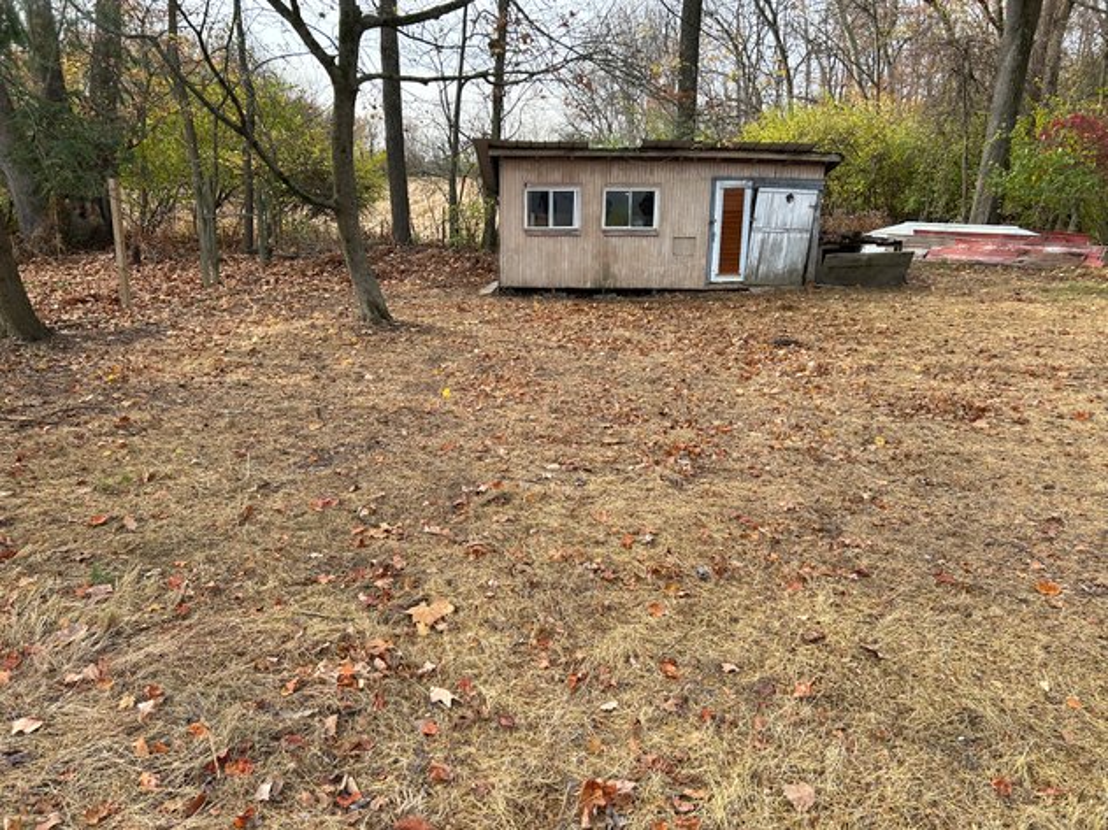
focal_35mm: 26
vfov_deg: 53.0
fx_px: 832
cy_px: 415
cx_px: 554
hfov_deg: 67.3
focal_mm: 5.7
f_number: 1.5
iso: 50
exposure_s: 1/658
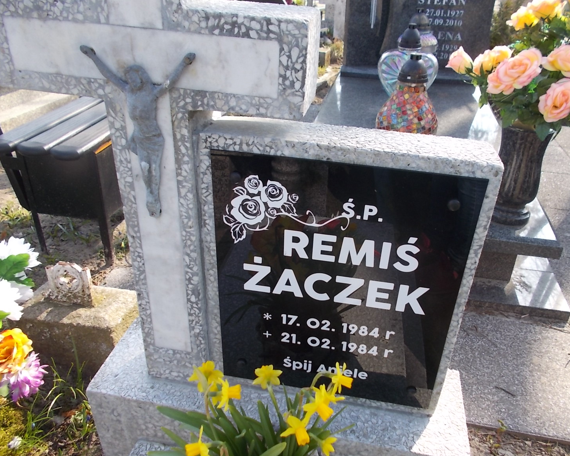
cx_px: 307
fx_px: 472
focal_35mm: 28
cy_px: 228
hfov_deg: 62.1
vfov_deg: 51.5
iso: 80
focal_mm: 4.6
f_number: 3.2
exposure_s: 1/200
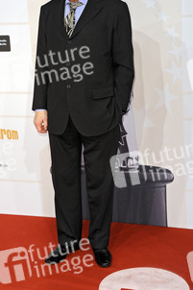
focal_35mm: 82
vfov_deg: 24.7
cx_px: 72
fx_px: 660
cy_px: 117
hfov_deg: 16.6
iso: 1000
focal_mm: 62
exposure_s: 1/160
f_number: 5.6
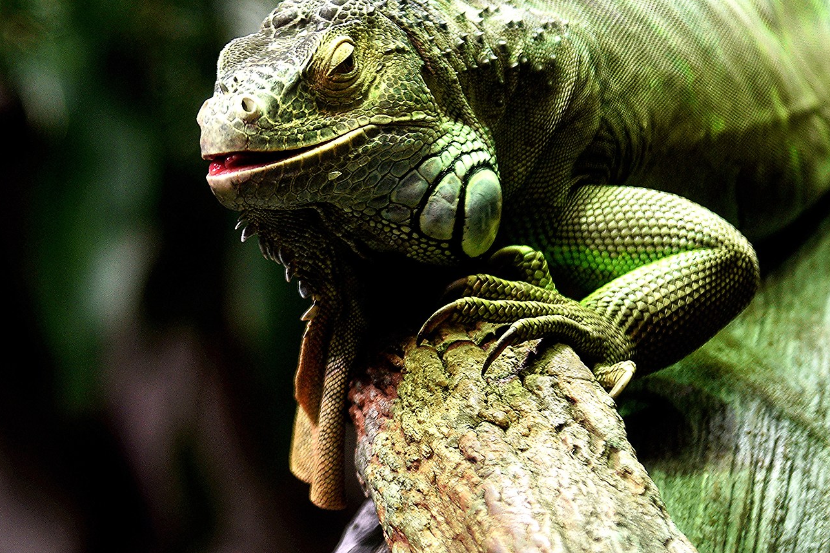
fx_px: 5165
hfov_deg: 9.2
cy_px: 137
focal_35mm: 224
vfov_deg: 6.1
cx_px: 430
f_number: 4
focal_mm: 120
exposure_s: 1/50
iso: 800
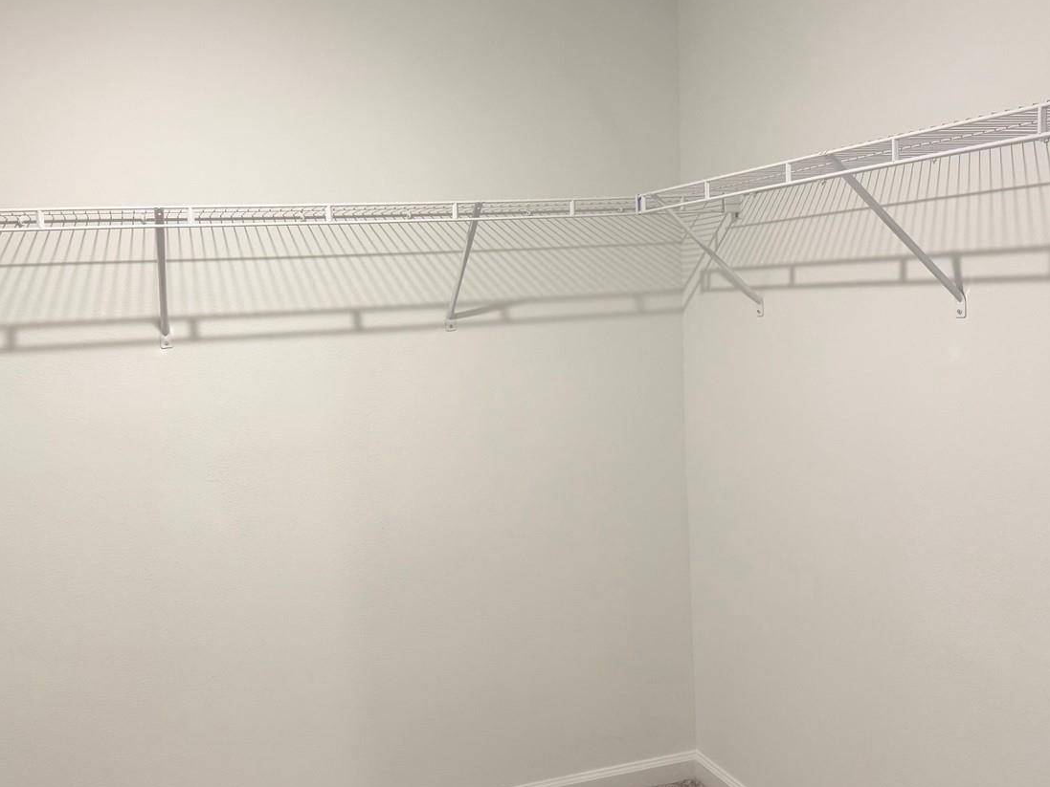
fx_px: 1062
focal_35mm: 35
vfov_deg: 40.7
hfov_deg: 52.6
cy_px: 408
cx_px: 489
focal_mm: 6.76
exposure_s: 1/120
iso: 200
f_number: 1.78
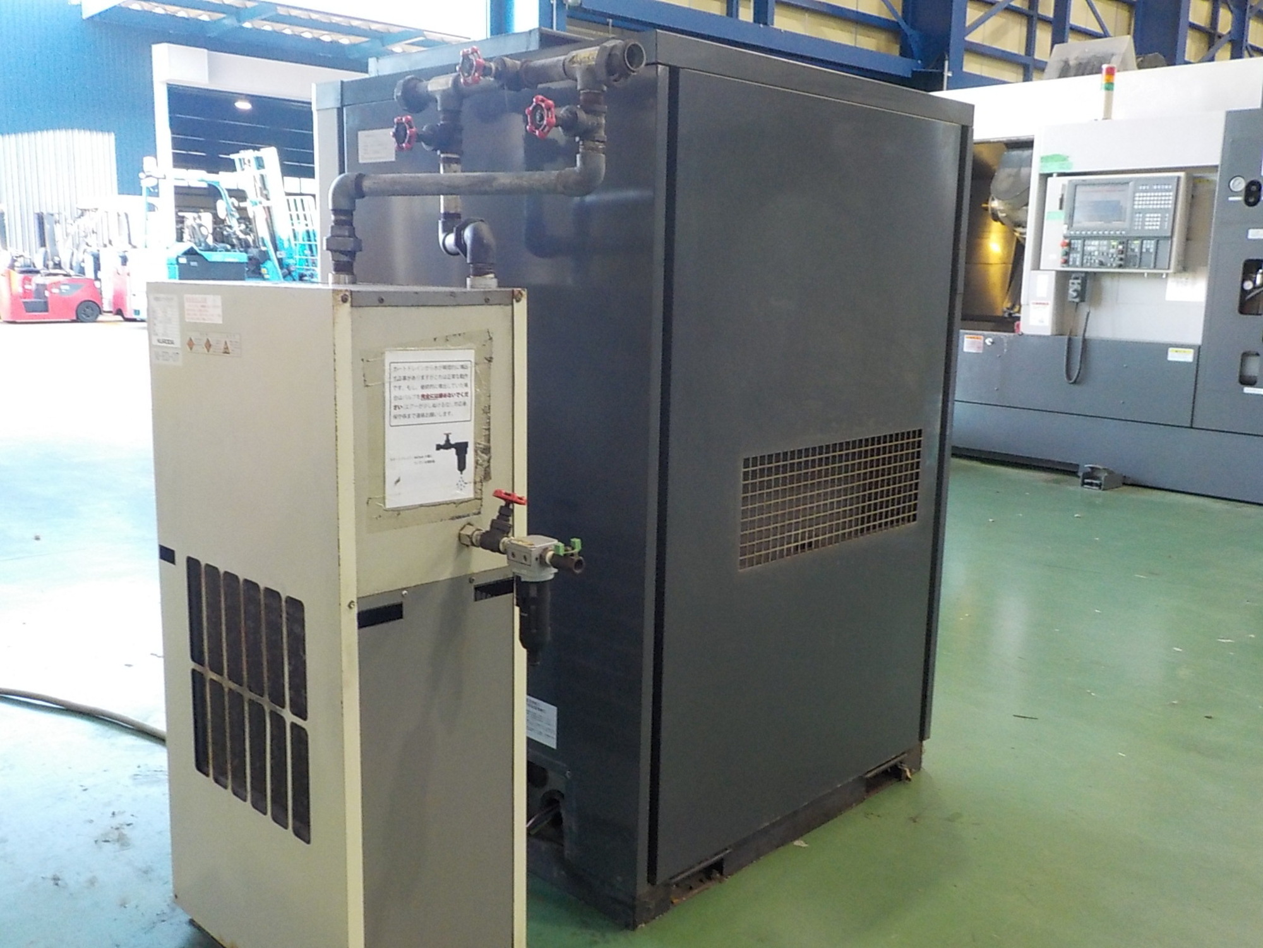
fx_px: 1095
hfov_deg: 60.0
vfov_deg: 46.8
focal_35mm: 30
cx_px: 632
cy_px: 474
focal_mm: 4.1
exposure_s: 1/30
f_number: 3.3
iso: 360
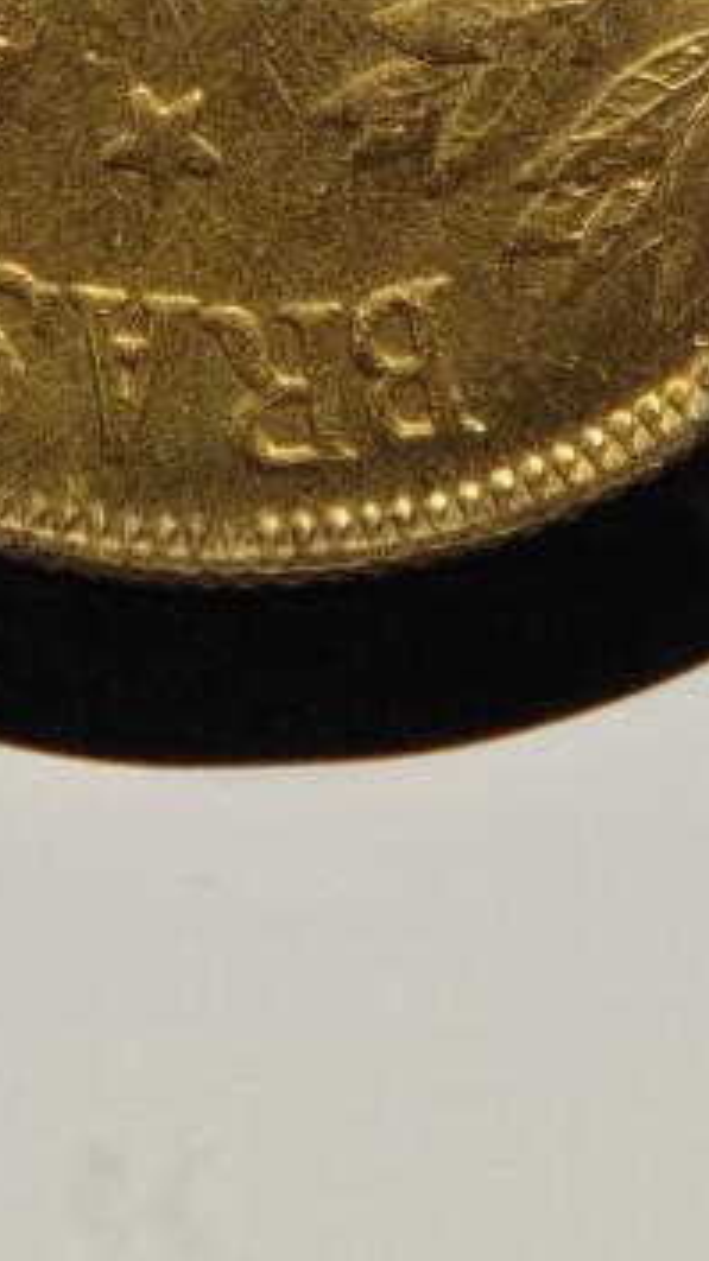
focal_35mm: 332
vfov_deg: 6.3
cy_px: -1225
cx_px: 214
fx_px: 11101
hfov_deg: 3.7
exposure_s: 1/107
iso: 640
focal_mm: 9
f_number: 2
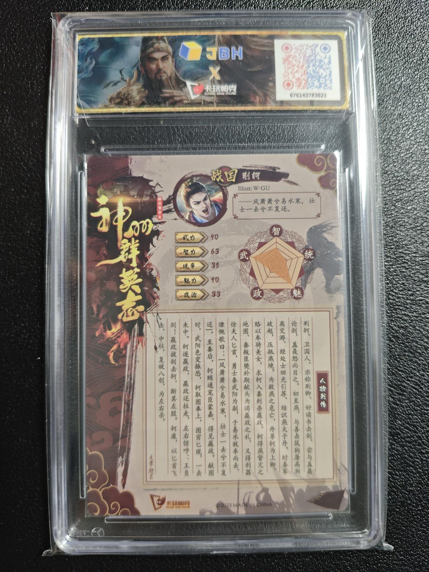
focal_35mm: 26
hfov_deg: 53.1
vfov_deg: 67.3
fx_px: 430
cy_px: 286
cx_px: 214
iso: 500
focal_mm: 4.94
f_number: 1.5
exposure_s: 1/100
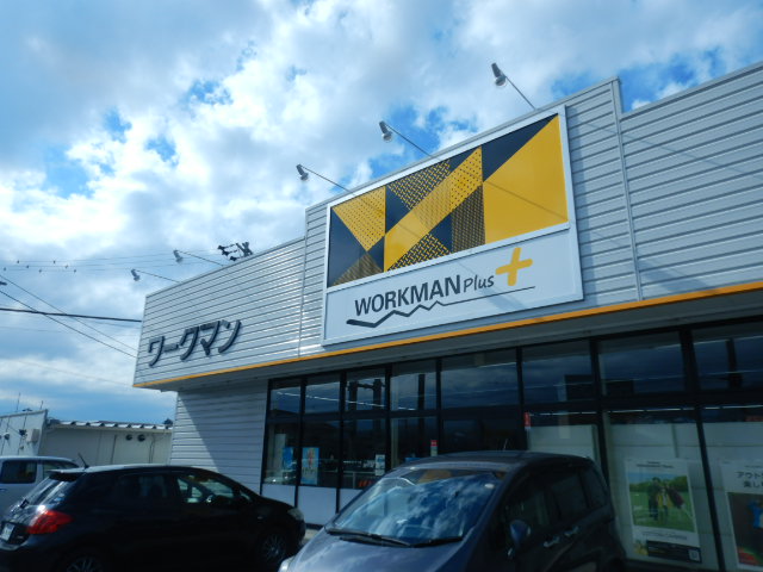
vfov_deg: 56.8
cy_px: 286
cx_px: 382
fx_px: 529
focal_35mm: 24
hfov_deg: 71.6
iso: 125
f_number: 8.2
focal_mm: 4.3
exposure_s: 1/400
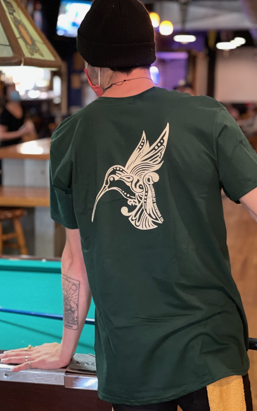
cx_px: 122
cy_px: 205
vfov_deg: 30.2
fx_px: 762
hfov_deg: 19.1
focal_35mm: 68
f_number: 2.2
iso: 640
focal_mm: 7.5
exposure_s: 1/15
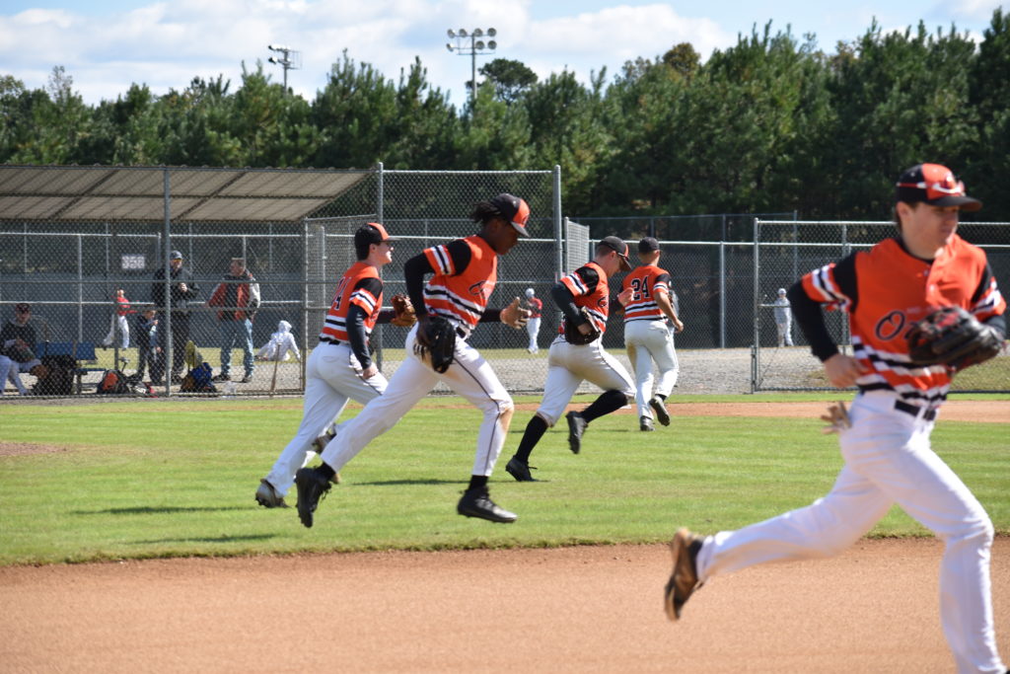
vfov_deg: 7.6
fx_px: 5050
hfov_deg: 11.4
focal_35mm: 180
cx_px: 505
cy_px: 337
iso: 100
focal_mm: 120
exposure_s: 1/400
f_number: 6.3
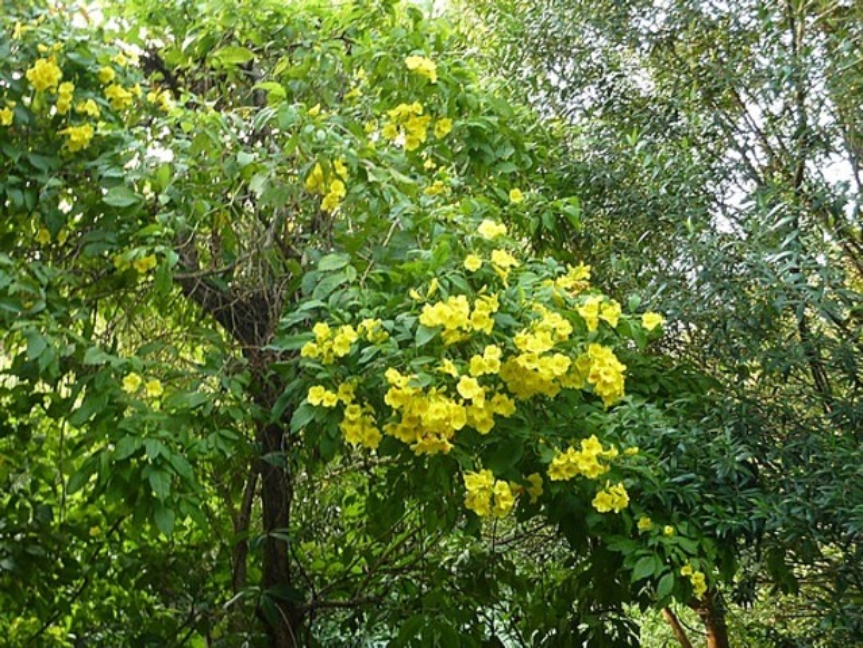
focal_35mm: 48
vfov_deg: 30.3
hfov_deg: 39.6
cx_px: 432
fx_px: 1197
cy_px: 324
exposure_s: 1/20
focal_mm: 7.9
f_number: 3.8
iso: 80
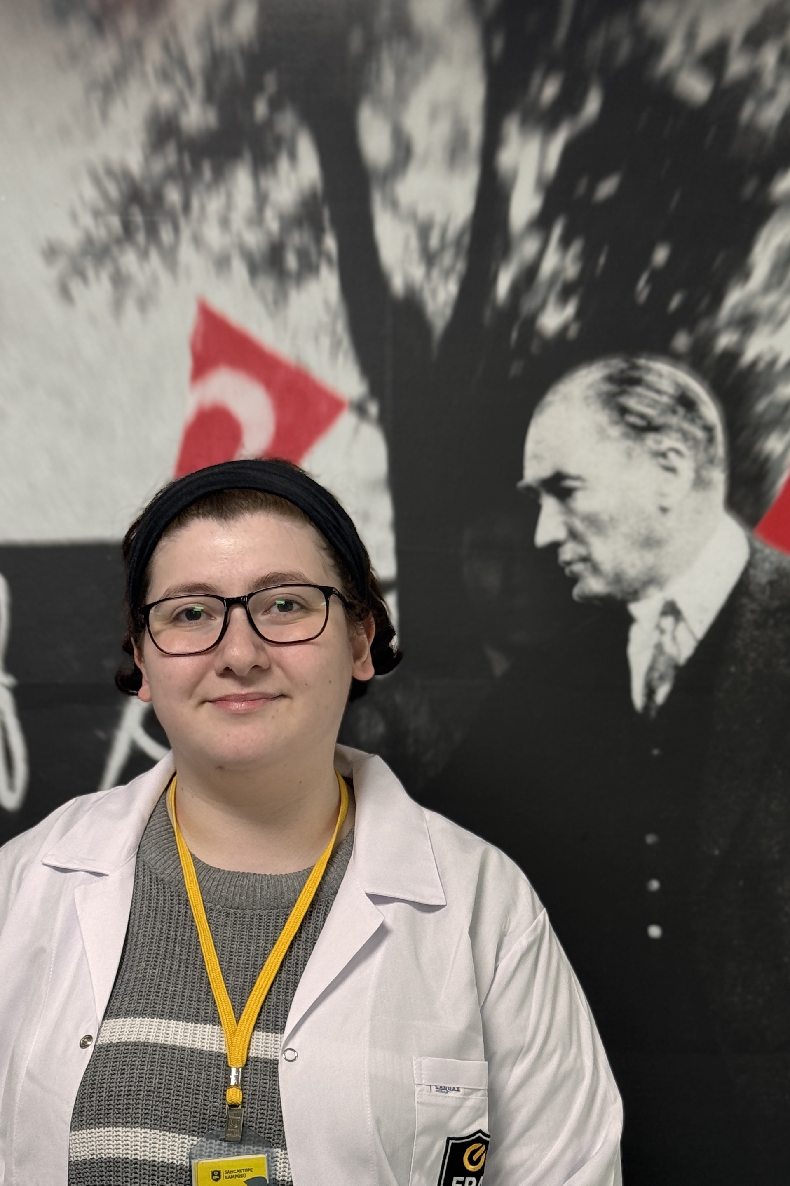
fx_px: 2304
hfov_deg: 19.4
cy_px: 710
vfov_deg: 28.8
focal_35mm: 70
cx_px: 324
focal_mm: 6.76
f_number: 1.78
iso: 64
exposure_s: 1/50
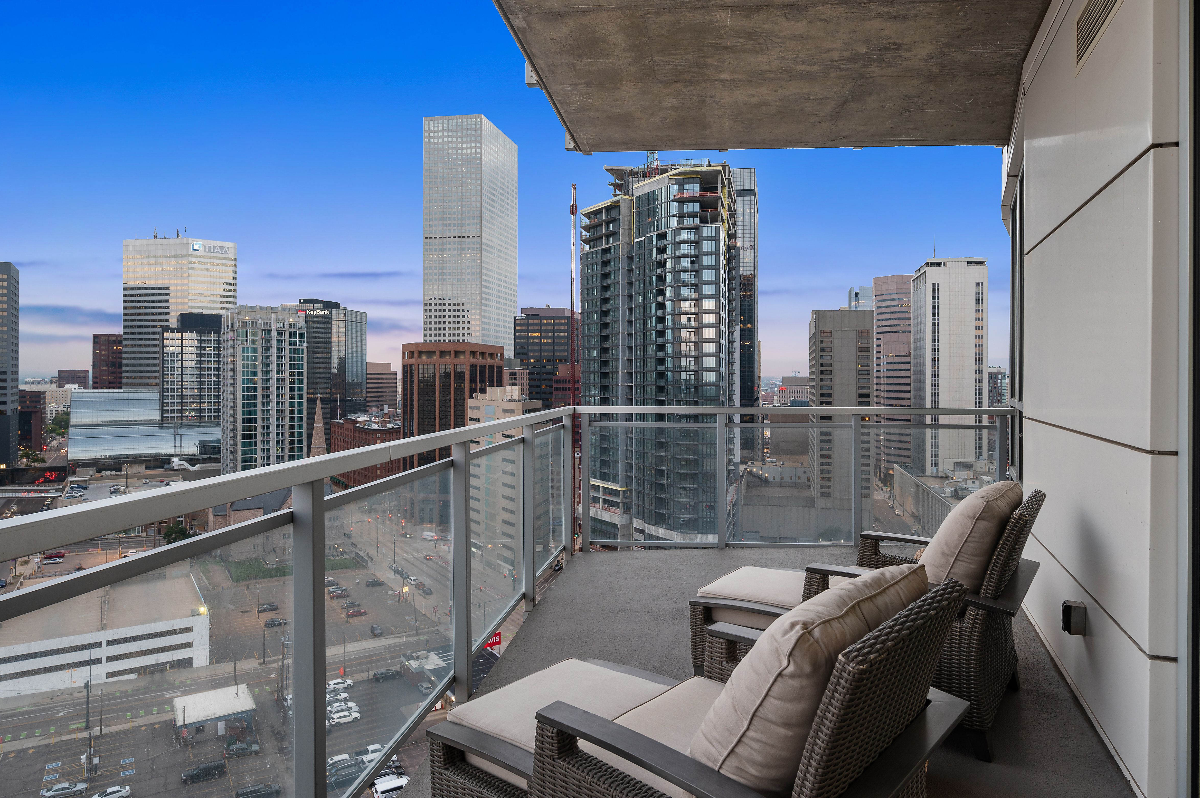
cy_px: 379
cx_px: 660
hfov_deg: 78.4
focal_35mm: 22
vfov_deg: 57.1
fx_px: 733
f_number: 9
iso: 250
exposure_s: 1/1.67
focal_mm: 17
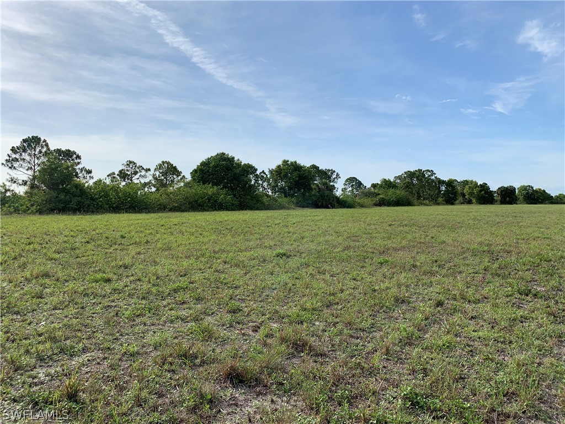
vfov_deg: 53.1
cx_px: 282
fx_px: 424
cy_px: 212
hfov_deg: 67.3
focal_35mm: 26
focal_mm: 4.25
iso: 25
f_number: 1.8
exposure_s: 1/4464
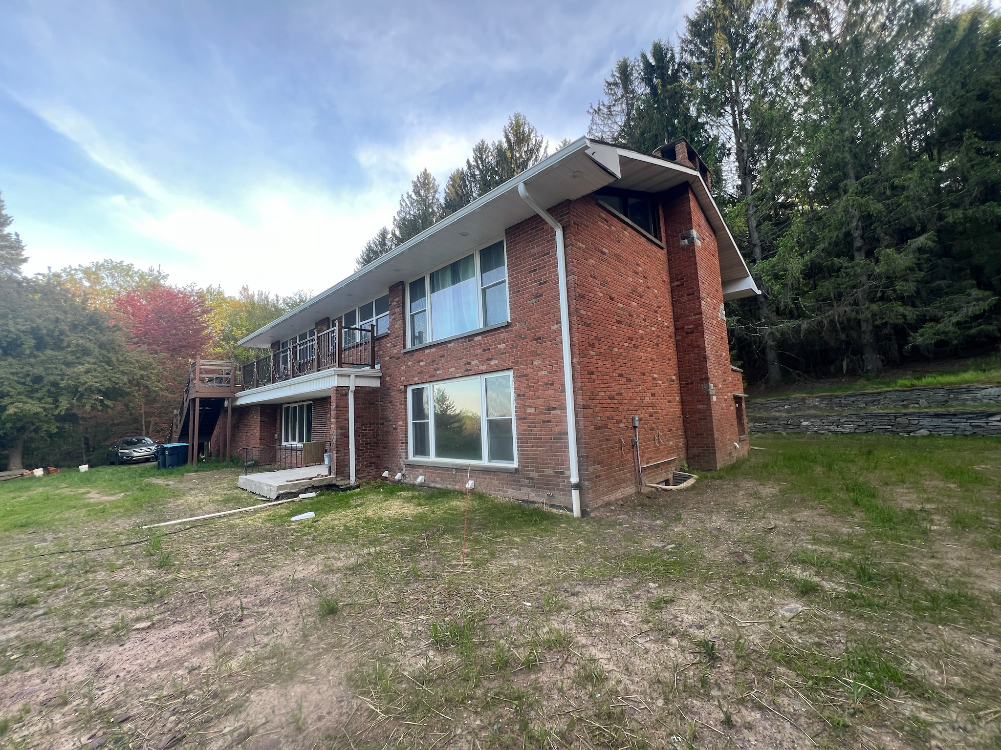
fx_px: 376
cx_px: 500
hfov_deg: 106.2
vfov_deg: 89.9
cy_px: 375
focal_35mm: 13
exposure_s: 1/99
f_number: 1.8
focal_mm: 1.57
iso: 50
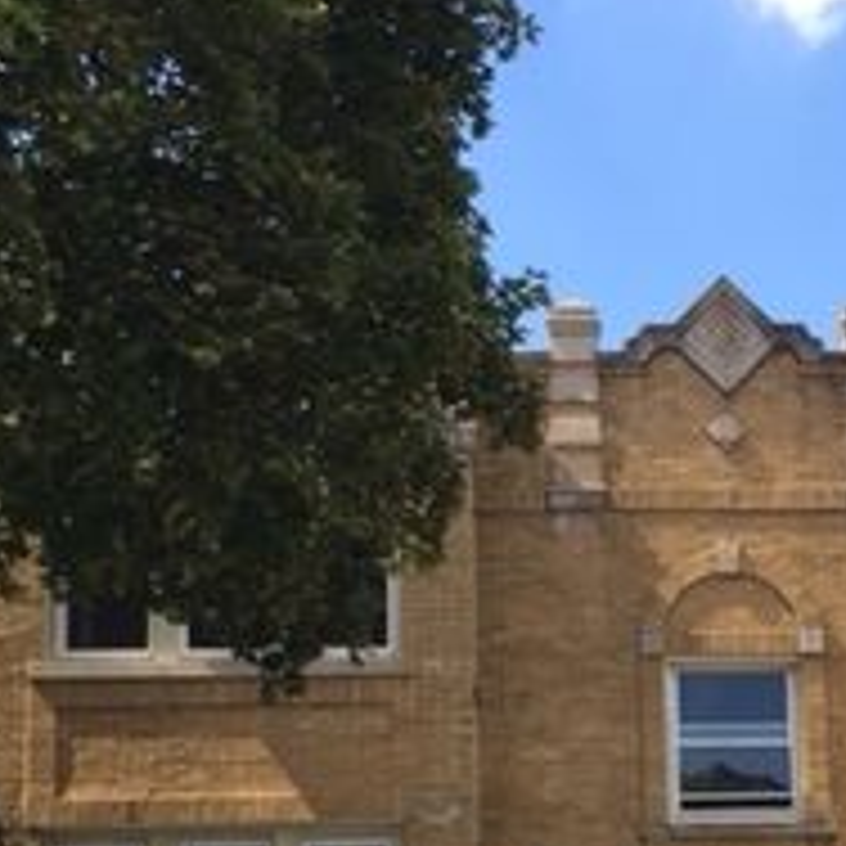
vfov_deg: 24.7
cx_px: 734
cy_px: 749
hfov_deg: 24.7
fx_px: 1880
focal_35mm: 68
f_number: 2.2
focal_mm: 4.15
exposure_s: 1/989
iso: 32
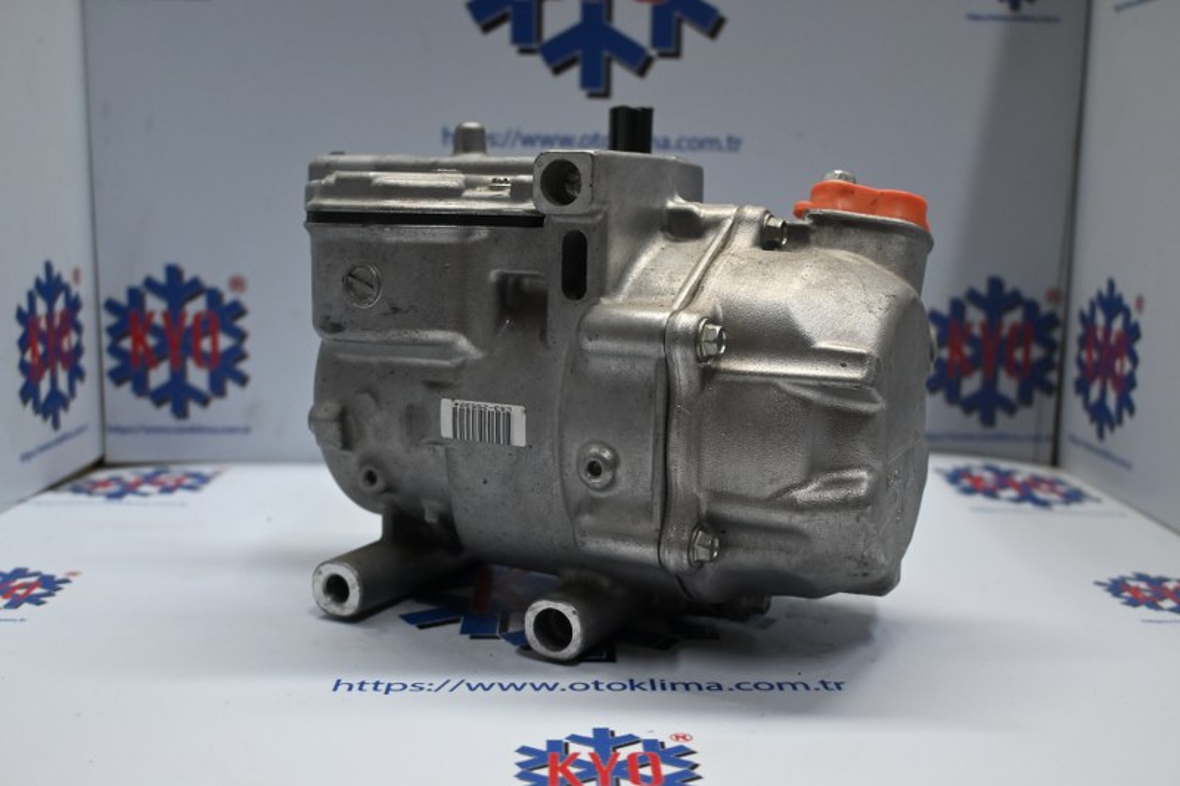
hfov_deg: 52.2
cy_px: 393
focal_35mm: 37
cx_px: 590
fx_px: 1204
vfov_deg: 36.2
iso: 900
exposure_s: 1/125
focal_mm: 24.5
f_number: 4.2
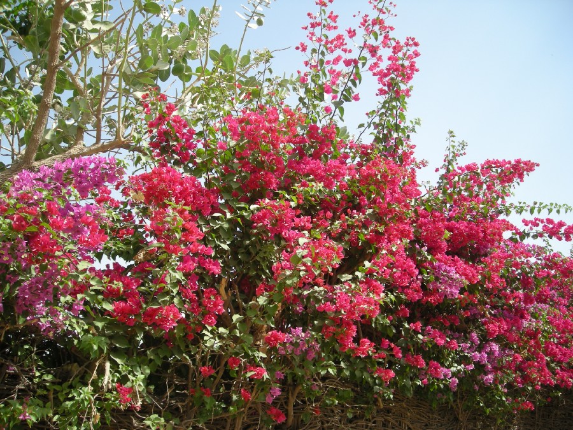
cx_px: 286
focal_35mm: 35
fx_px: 579
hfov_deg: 52.6
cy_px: 215
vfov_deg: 40.7
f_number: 2.8
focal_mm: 5.7
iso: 50
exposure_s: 1/408
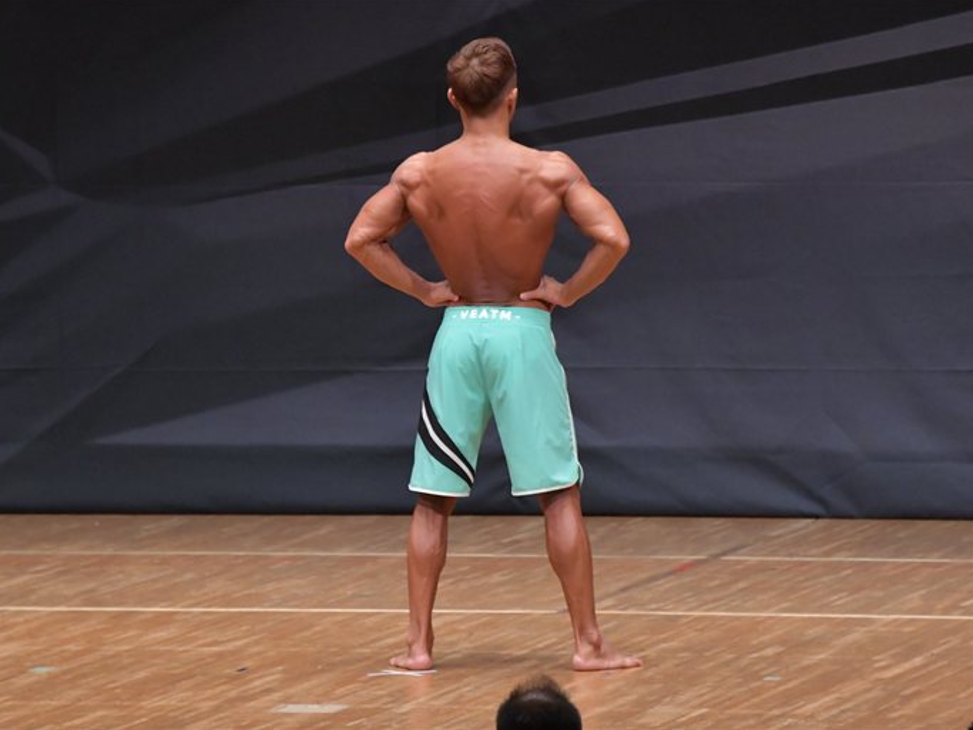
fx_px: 9196
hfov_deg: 6.1
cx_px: 427
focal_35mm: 327
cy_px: 364
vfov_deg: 4.6
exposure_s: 1/400
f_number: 5.6
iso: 6400
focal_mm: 200
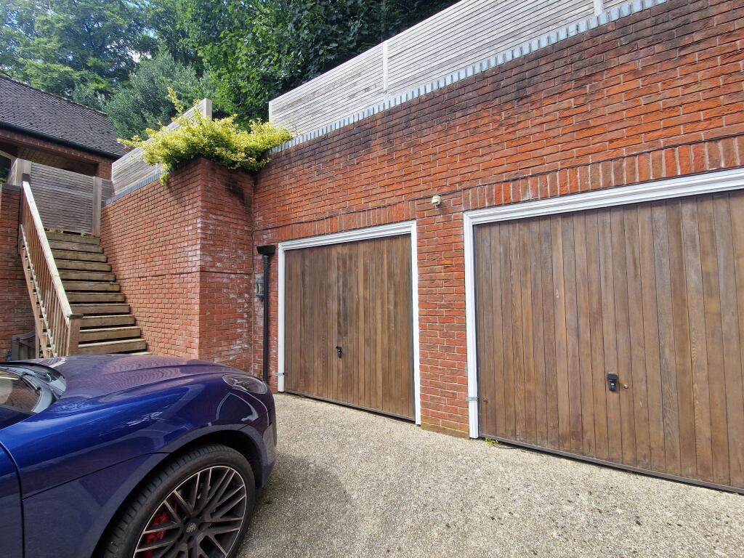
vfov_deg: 89.9
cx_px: 372
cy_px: 279
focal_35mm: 13
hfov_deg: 106.2
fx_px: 279
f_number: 2.2
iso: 50
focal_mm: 2.2
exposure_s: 1/505
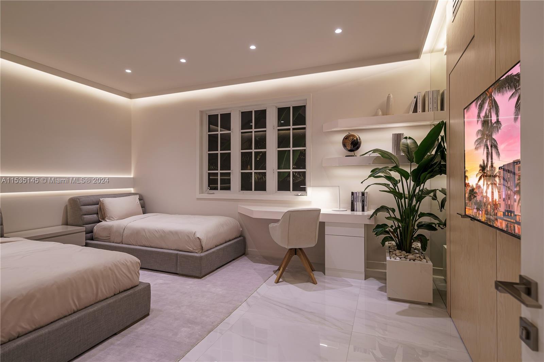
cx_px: 272
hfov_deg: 93.3
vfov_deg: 70.4
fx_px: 257
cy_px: 181
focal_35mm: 17
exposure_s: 1/4
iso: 100
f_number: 6.3
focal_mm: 17
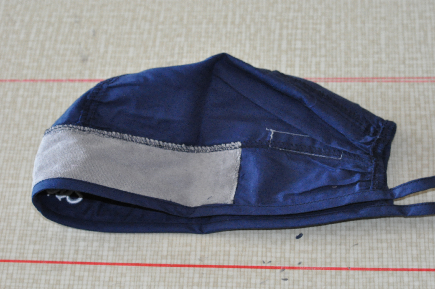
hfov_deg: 27.0
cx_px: 218
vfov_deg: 18.1
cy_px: 144
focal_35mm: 75
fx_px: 905
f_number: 5
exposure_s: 1/60
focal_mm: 50
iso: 2000
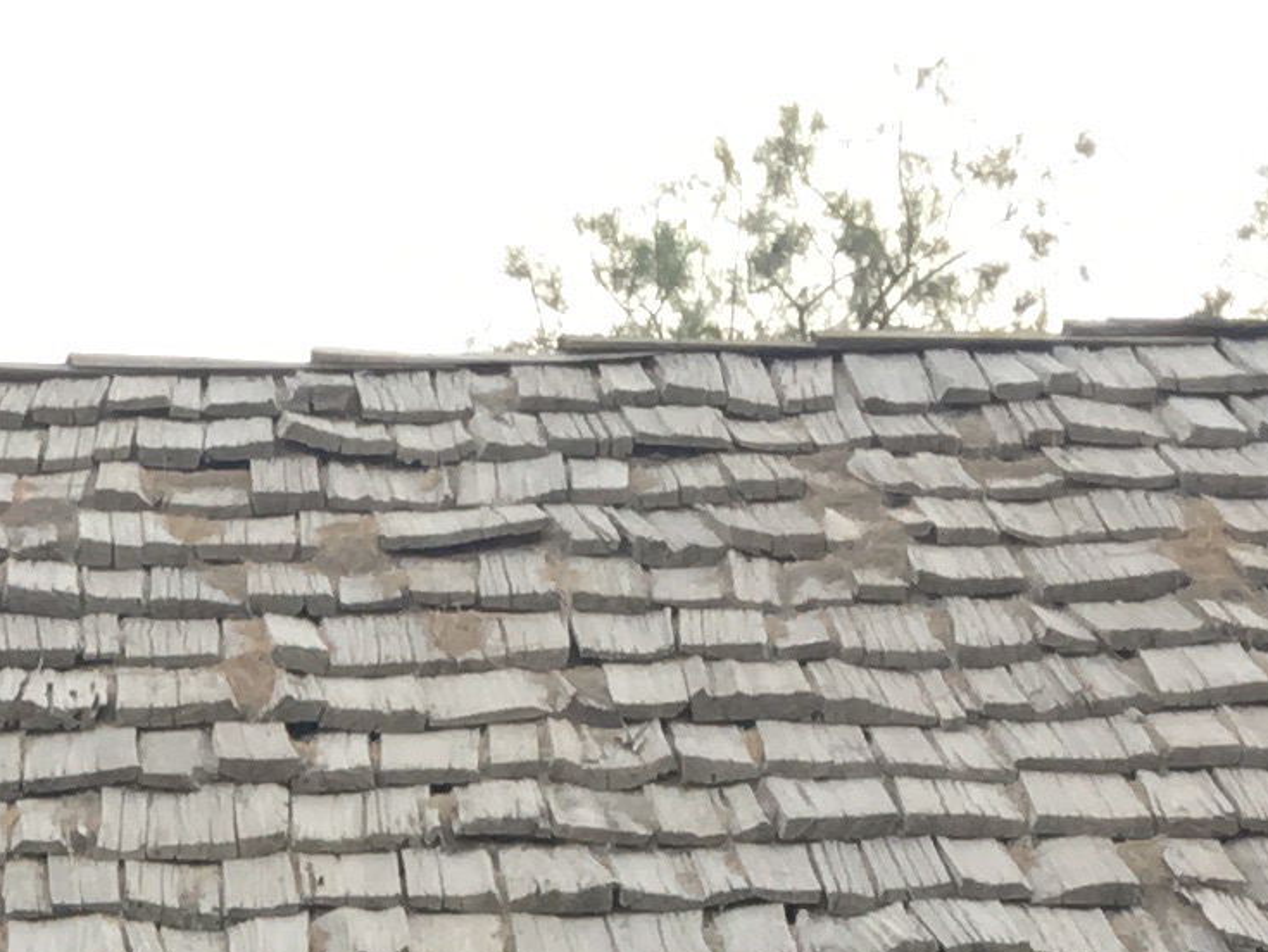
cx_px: -694
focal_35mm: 159
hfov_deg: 11.8
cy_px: 2149
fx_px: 5827
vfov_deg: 8.6
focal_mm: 4.15
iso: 40
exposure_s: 1/120
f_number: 2.2
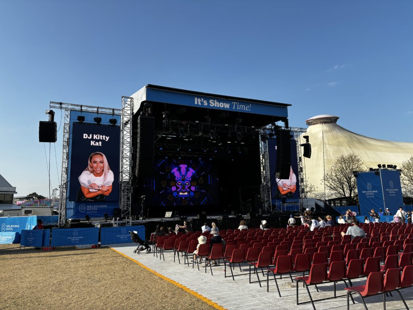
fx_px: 310
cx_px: 206
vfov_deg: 53.1
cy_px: 155
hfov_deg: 67.3
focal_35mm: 26
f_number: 1.6
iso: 50
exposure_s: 1/1912
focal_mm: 5.96
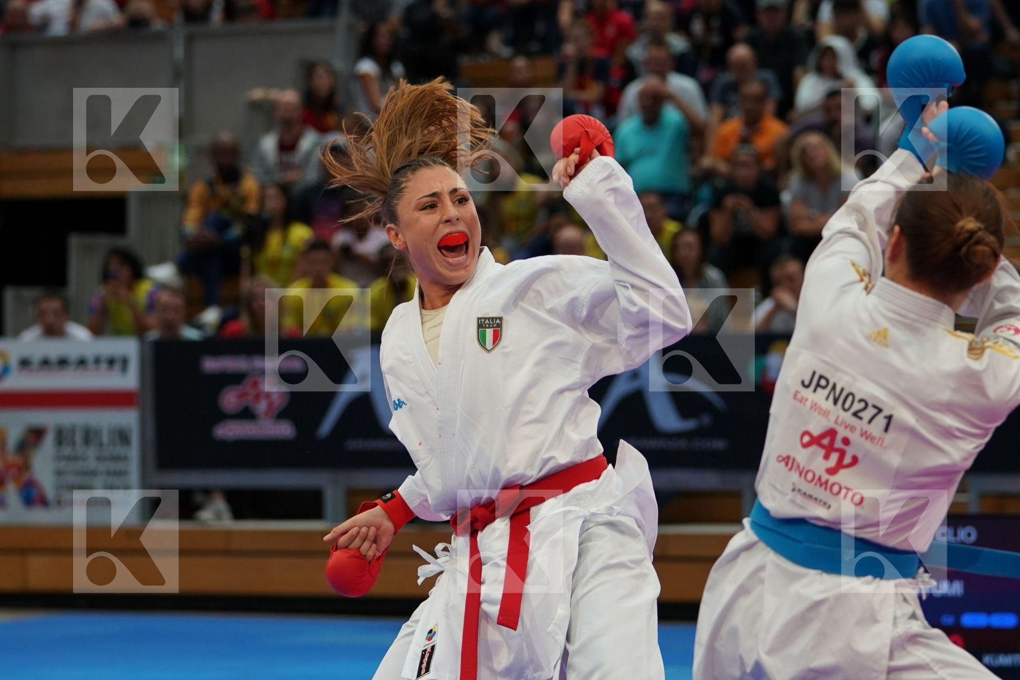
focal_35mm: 139
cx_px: 510
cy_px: 340
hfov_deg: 14.8
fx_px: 3938
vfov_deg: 9.9
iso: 1250
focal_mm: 93
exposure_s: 1/1000
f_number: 2.8
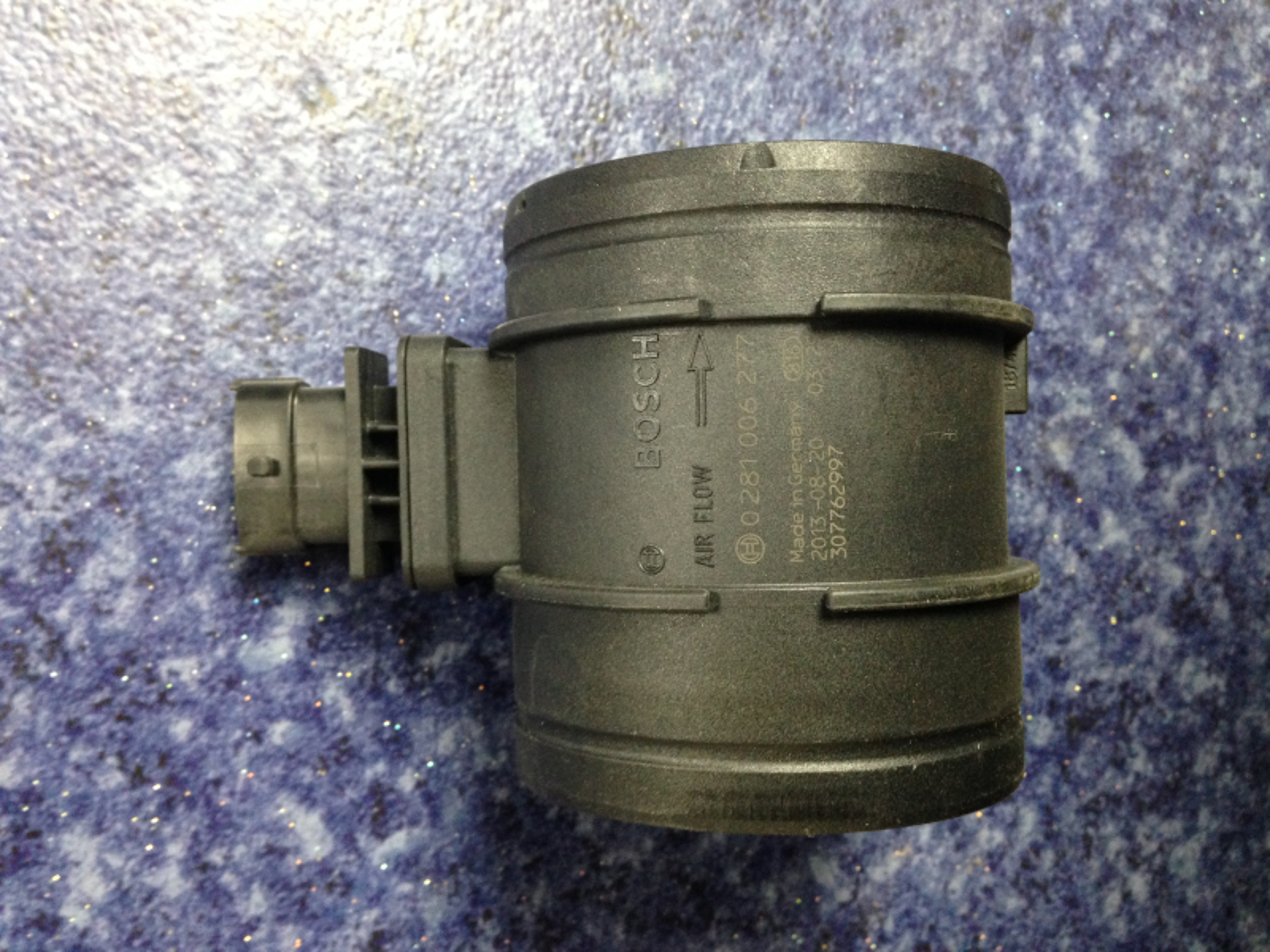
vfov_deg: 42.9
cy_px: 476
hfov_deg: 55.4
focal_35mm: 33
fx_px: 1211
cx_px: 635
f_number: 2.4
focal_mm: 4.12
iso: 250
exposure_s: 1/20
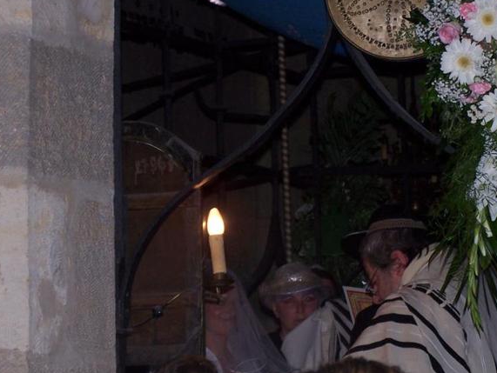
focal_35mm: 147
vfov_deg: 10.1
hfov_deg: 13.4
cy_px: 240
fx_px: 2112
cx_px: 259
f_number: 3.2
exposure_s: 1/90
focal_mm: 17.5
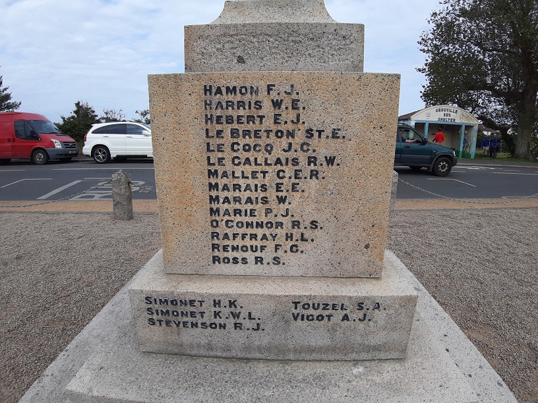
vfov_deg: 71.6
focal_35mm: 18
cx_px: 269
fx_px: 280
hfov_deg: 87.8
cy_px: 202
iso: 40
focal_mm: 1.87
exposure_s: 1/758
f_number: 2.4
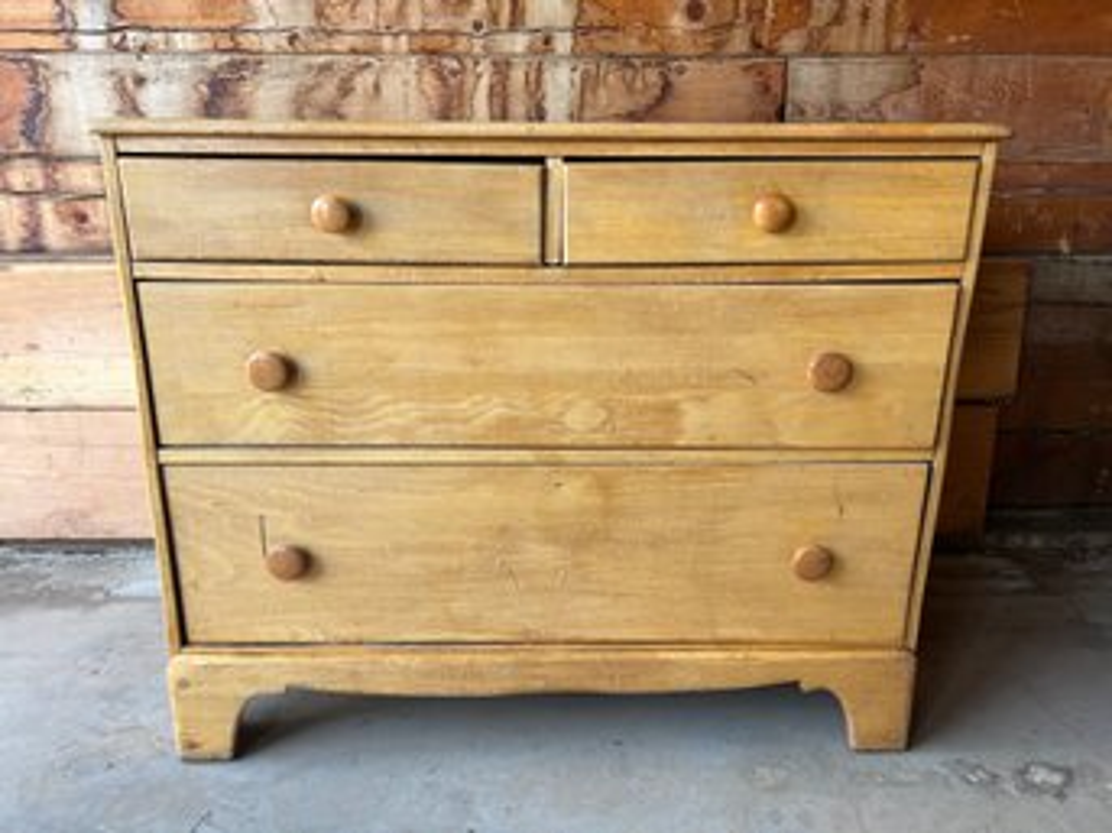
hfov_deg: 67.3
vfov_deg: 53.0
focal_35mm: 26
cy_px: 416
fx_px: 835
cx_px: 556
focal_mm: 5.7
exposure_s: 1/121
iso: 64
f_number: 1.5
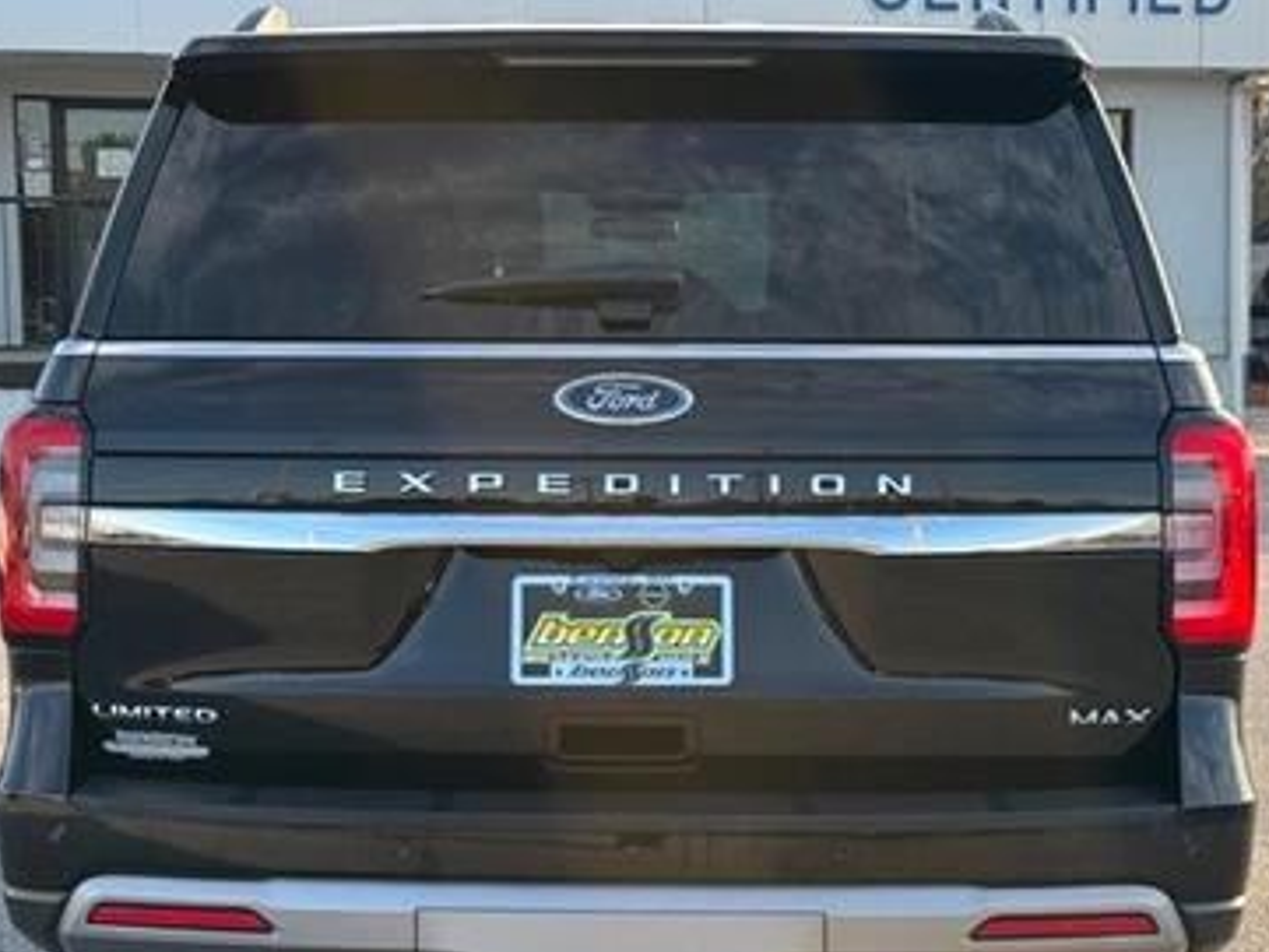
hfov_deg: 29.0
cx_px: 636
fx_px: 2457
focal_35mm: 67
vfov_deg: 21.9
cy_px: 492
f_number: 1.78
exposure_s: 1/651
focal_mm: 6.76
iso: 64
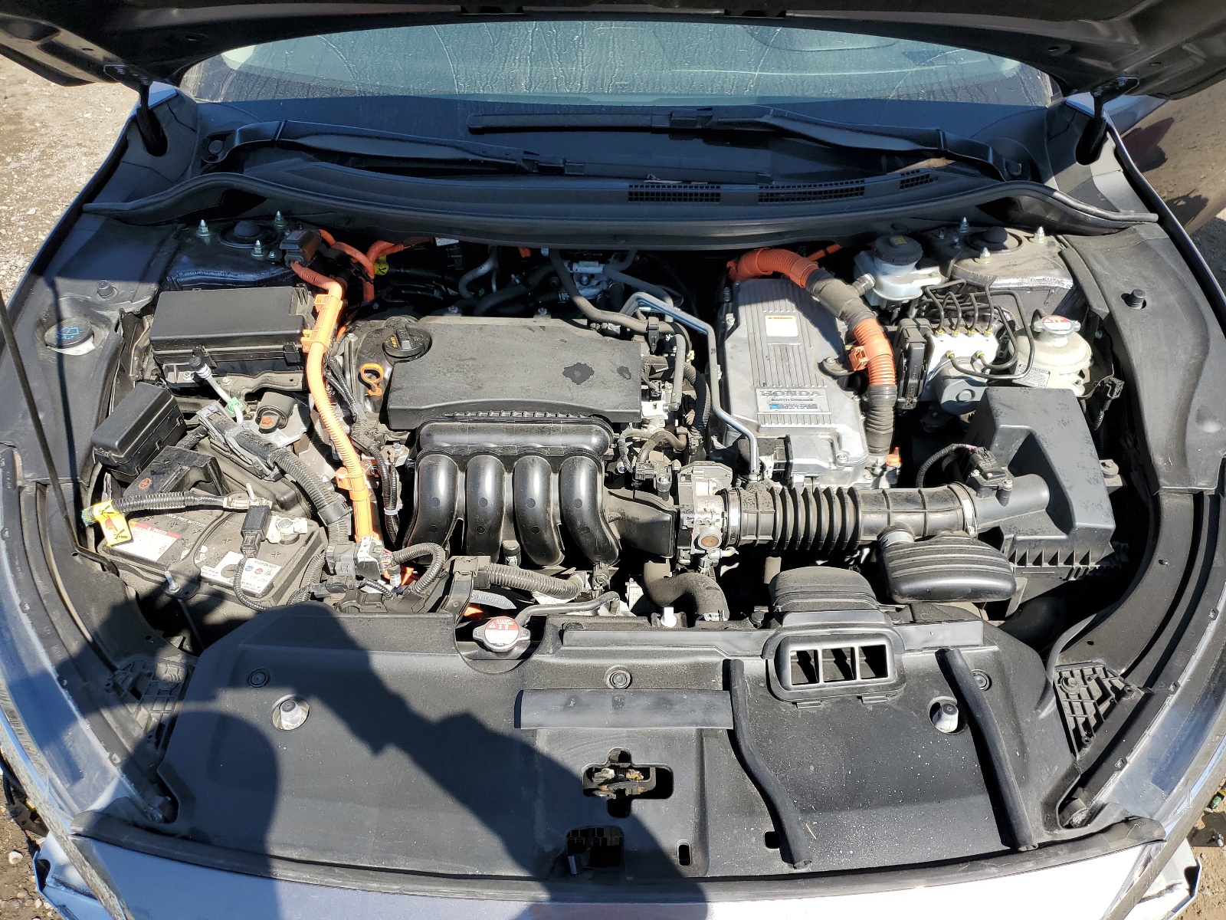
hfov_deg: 67.3
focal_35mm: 26
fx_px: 921
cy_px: 460
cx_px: 613
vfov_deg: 53.1
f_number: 1.5
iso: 50
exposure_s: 1/1429
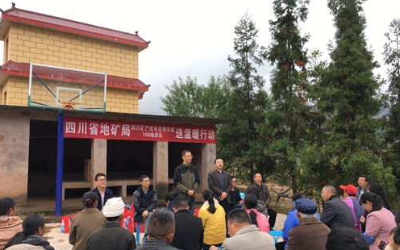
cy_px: 133
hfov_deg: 61.2
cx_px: 199
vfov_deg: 40.6
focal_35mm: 31
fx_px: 338
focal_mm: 4.15
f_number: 2.2
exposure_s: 1/272
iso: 25
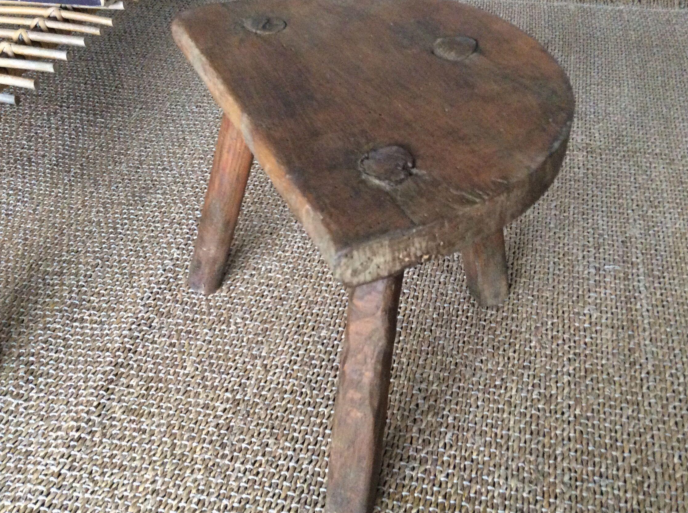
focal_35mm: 37
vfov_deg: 38.6
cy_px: 247
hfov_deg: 50.2
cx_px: 350
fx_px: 734
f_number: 2.4
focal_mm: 3.3
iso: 250
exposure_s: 1/17
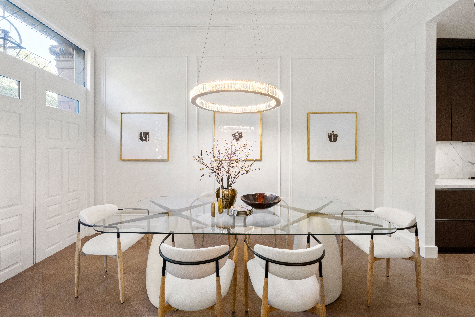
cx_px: 238
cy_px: 158
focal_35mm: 15
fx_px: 198
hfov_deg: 100.4
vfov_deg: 77.3
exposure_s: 1/10
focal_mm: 15
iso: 640
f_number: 9
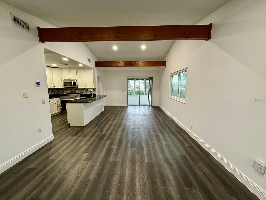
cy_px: 100
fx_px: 108
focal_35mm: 14
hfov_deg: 102.1
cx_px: 133
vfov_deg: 85.7
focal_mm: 2.22
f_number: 2.2
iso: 320
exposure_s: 1/120
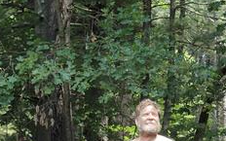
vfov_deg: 12.0
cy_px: 83
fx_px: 671
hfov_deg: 19.1
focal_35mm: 109
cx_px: 118
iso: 100
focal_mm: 9.6
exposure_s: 1/160
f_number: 3.4
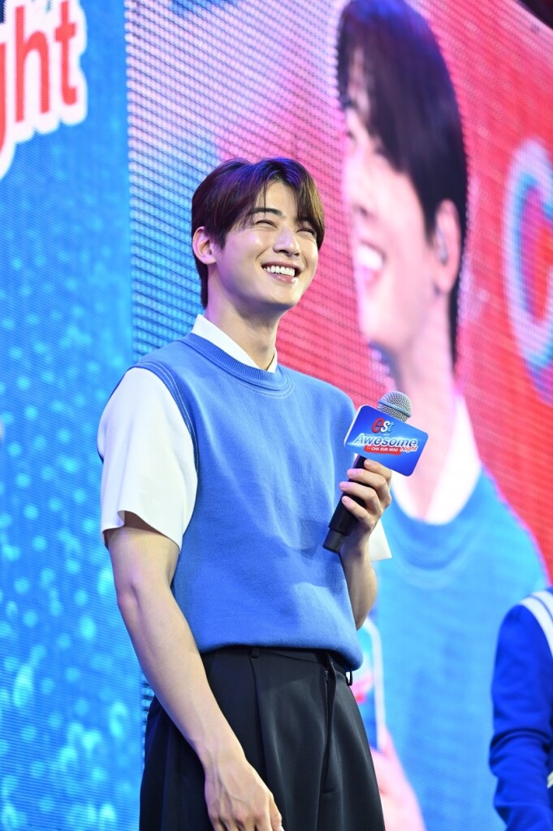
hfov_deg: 9.4
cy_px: 416
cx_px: 276
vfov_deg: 14.2
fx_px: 3346
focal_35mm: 145
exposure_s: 1/125
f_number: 4.8
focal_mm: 145
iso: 1250
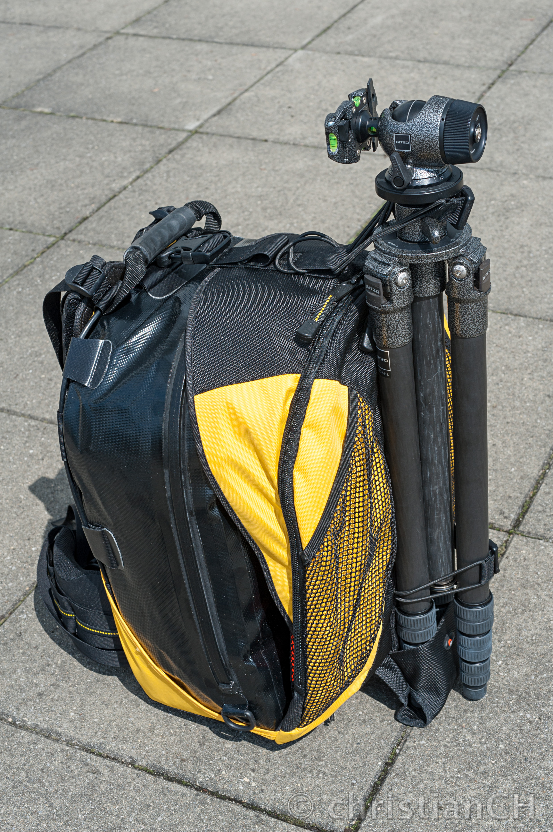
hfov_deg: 24.6
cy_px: 416
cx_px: 276
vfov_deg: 36.3
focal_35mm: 55
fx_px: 1269
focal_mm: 55
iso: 200
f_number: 11
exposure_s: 1/250
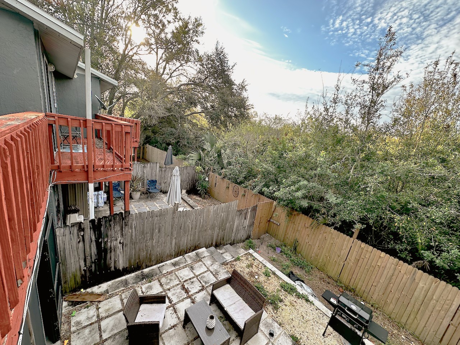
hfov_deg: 102.1
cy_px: 172
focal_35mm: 14
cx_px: 230
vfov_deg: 85.7
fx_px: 186
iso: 40
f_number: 2.2
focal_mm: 2.22
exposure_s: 1/210
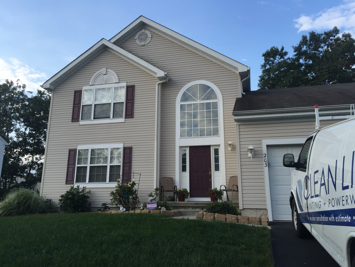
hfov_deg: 61.7
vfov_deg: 48.2
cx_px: 178
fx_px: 297
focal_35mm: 29
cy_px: 134
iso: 32
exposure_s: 1/942
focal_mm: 4.15
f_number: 2.2
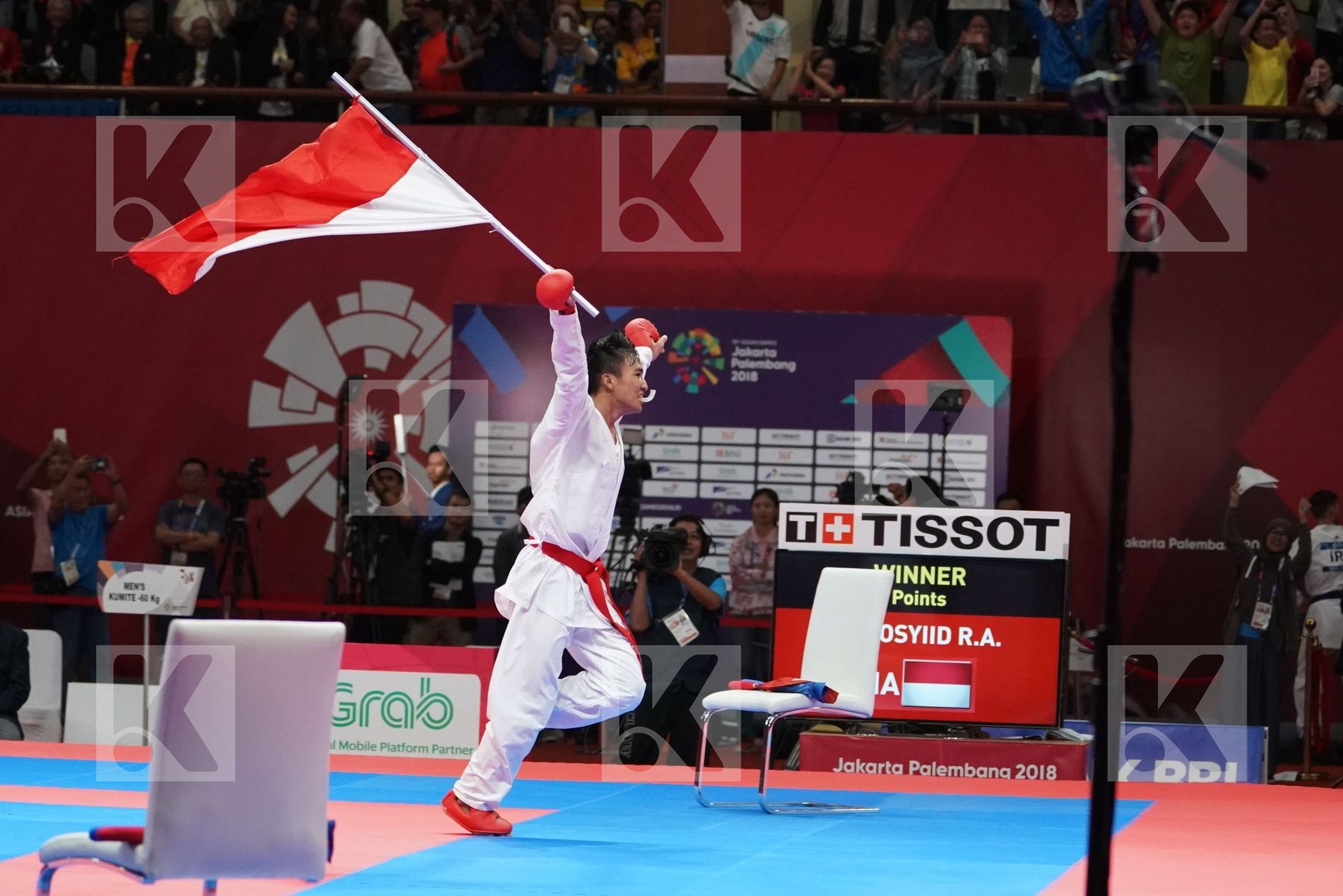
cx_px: 672
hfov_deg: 14.0
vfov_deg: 9.3
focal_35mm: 147
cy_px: 448
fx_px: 5483
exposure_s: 1/1000
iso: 5000
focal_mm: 98
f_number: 4
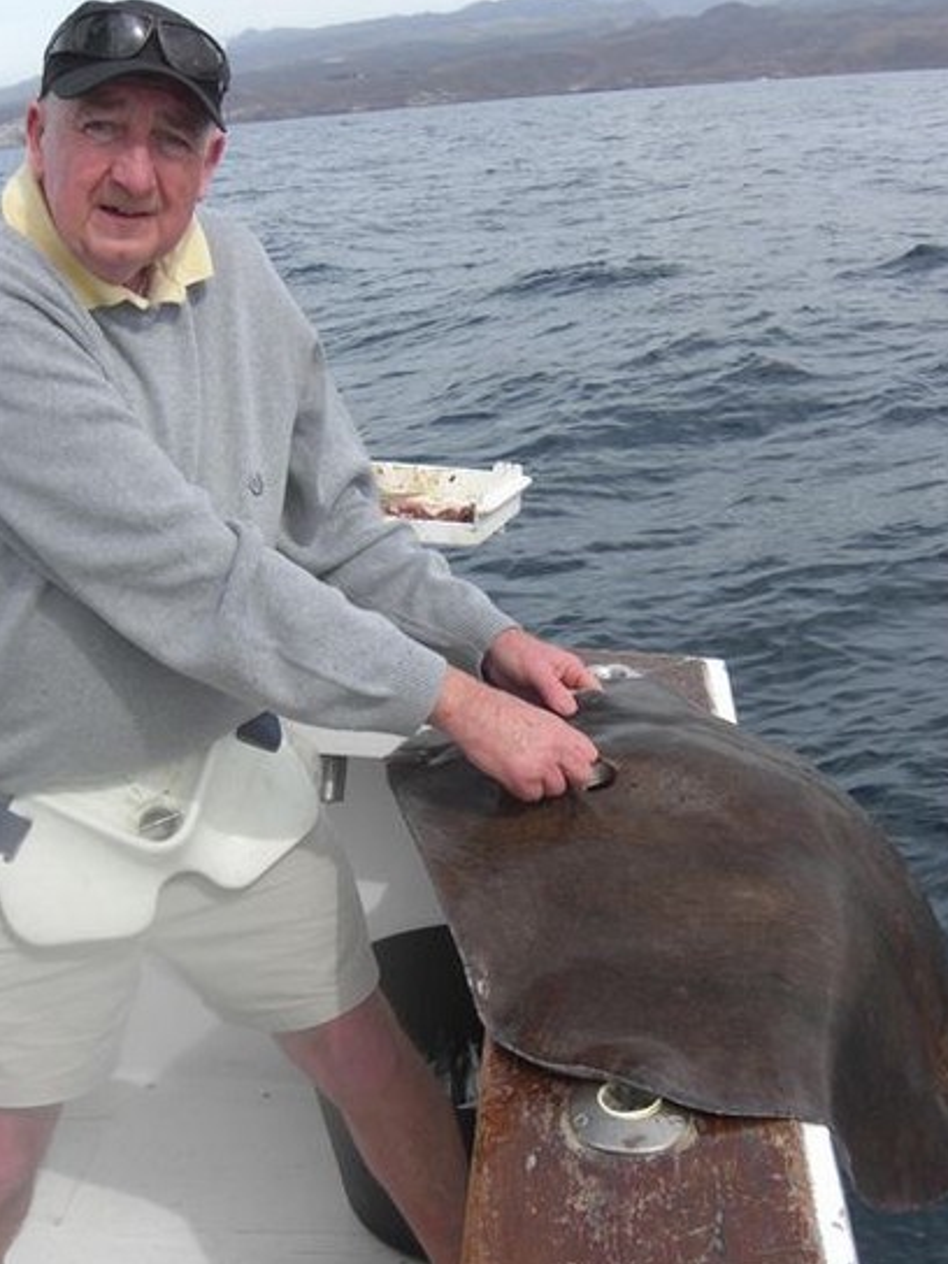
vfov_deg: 42.8
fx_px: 1607
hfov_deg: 32.9
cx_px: 493
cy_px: 723
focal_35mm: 44
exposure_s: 1/800
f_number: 4
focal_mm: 7.9
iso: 80
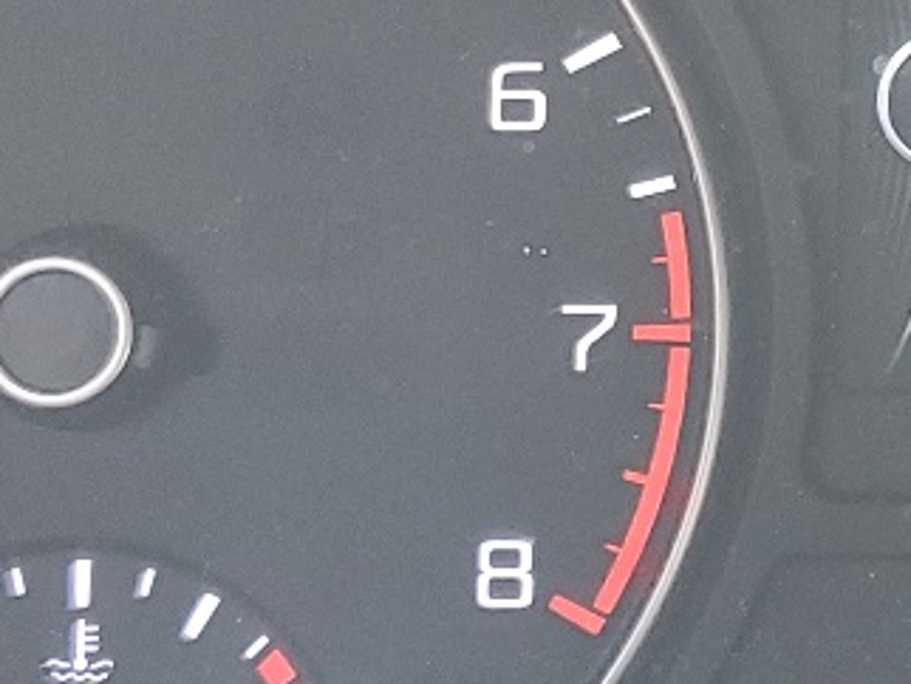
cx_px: 1058
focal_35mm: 129
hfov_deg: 14.8
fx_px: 3397
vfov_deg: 11.4
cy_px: -14
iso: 96
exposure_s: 1/60.2
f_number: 1.5
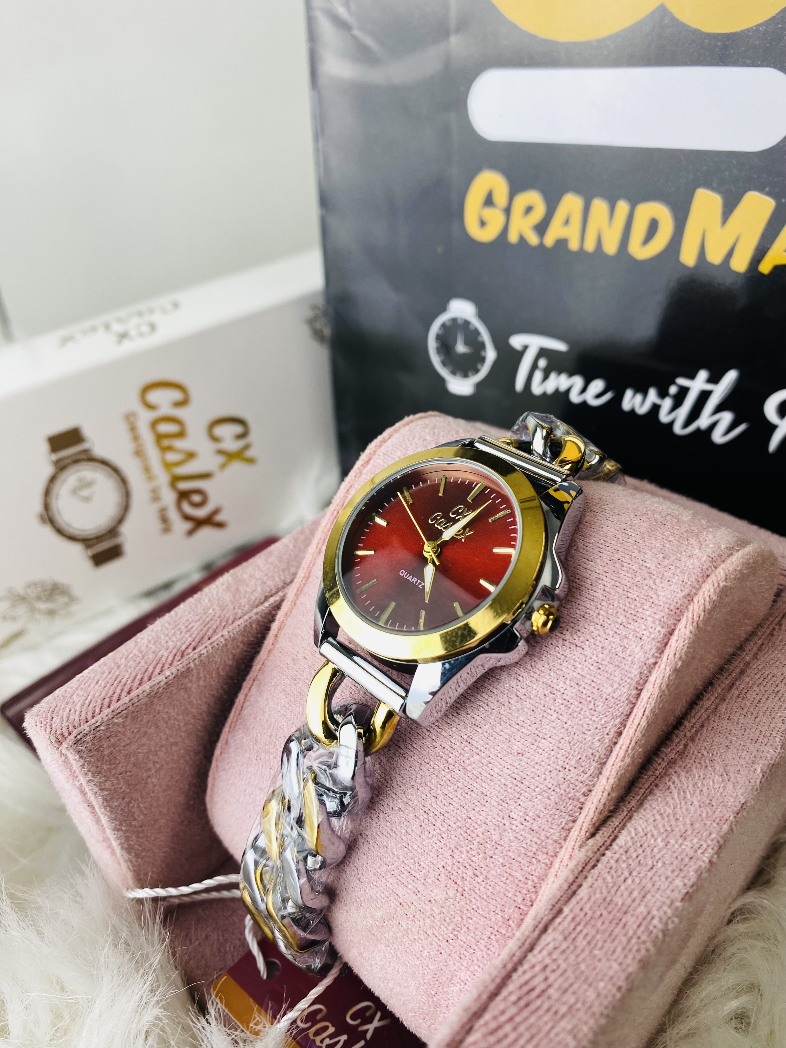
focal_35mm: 25
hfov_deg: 54.9
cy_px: 524
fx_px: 757
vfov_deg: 69.4
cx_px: 393
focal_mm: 4.25
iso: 32
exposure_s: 1/109
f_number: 1.8
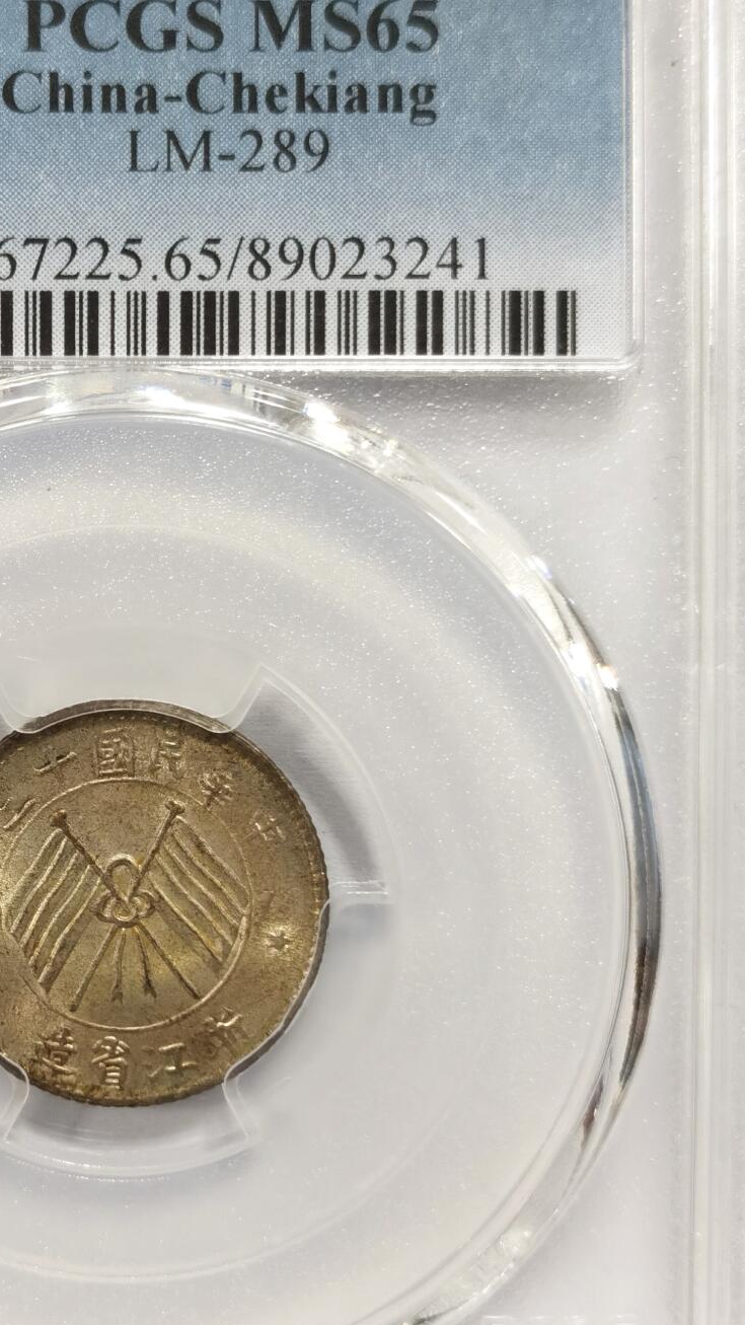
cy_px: 652
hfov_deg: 14.8
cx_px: 118
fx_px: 2845
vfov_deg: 26.2
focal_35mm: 81
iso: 125
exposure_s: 1/100
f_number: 16
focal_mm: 5.56
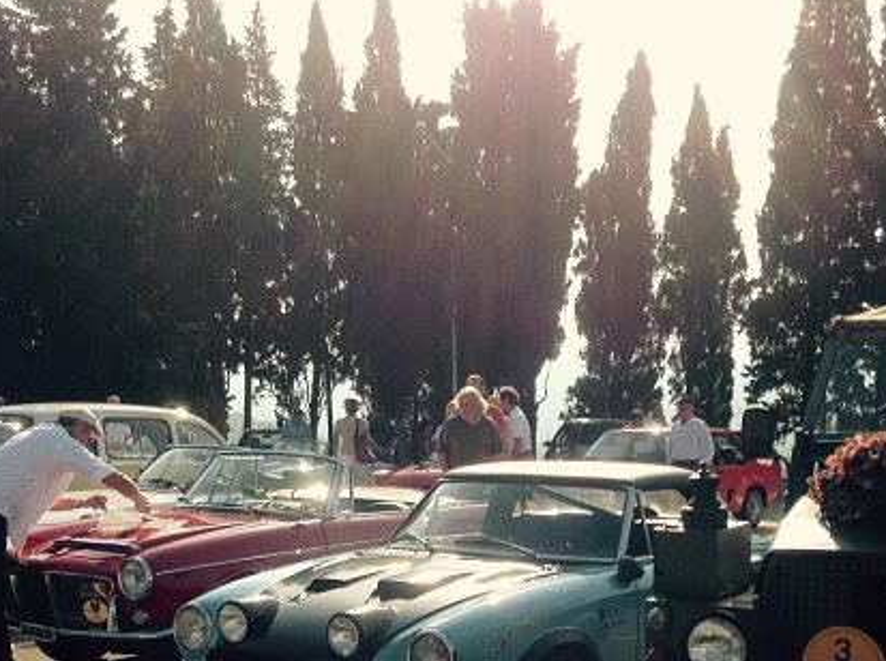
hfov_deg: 34.4
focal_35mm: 56
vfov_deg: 25.5
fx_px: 1430
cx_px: 496
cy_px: 534
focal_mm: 3.3
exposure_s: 1/1034
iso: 25
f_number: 2.4
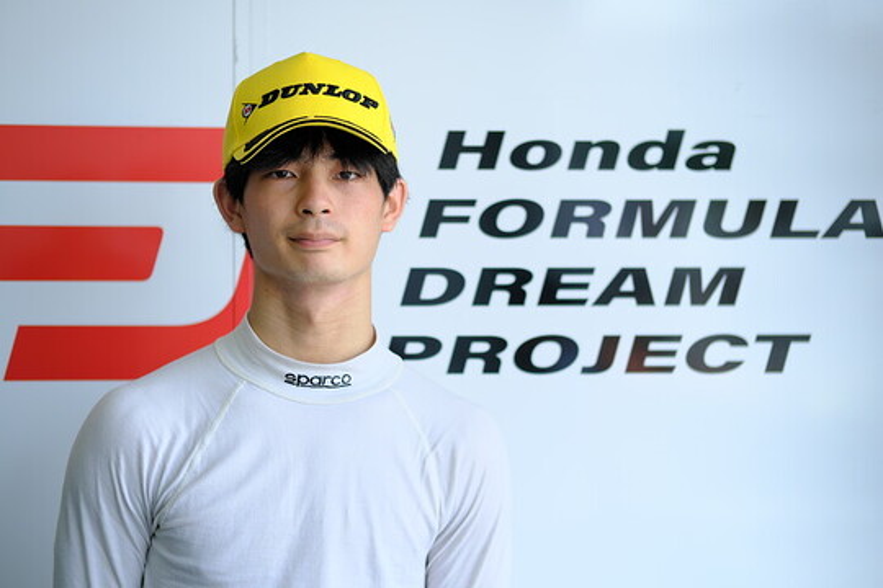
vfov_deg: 18.2
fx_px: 1839
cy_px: 294
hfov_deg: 27.0
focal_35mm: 75
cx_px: 442
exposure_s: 1/1250
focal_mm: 50
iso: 320
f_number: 2
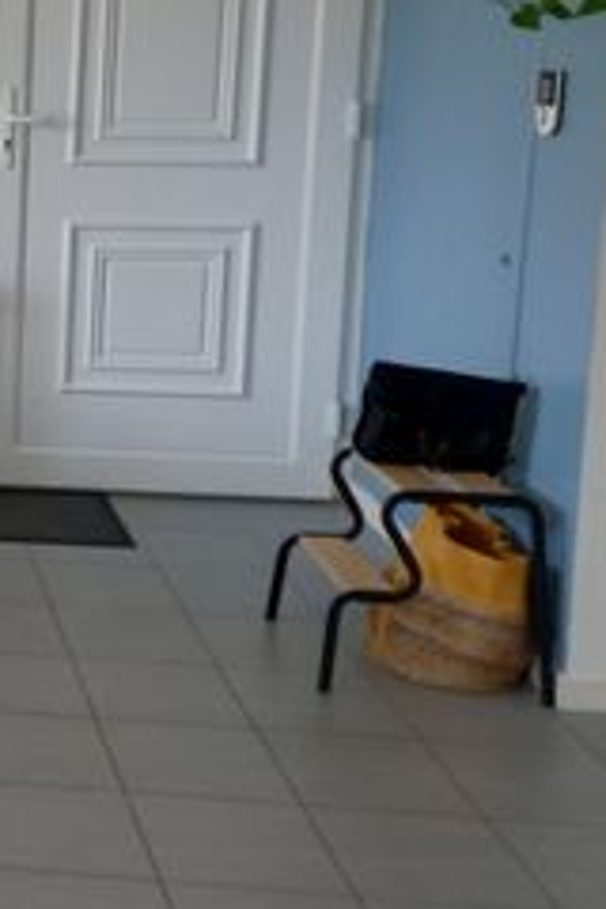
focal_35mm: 65
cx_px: -439
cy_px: 235
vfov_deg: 30.5
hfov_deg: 17.5
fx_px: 1641
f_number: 2
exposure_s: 1/60
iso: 80
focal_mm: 4.6
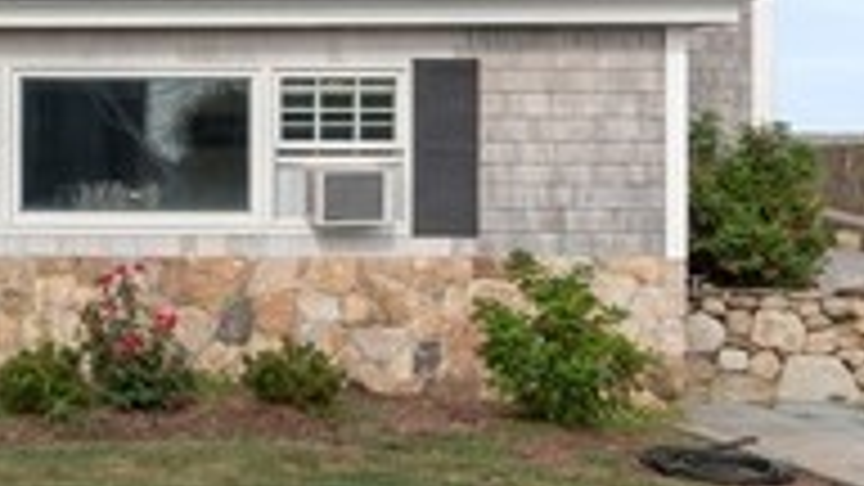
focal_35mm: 95
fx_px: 2176
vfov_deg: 12.7
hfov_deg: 20.4
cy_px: 158
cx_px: -270
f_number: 8
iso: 320
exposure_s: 1/1000
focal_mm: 17
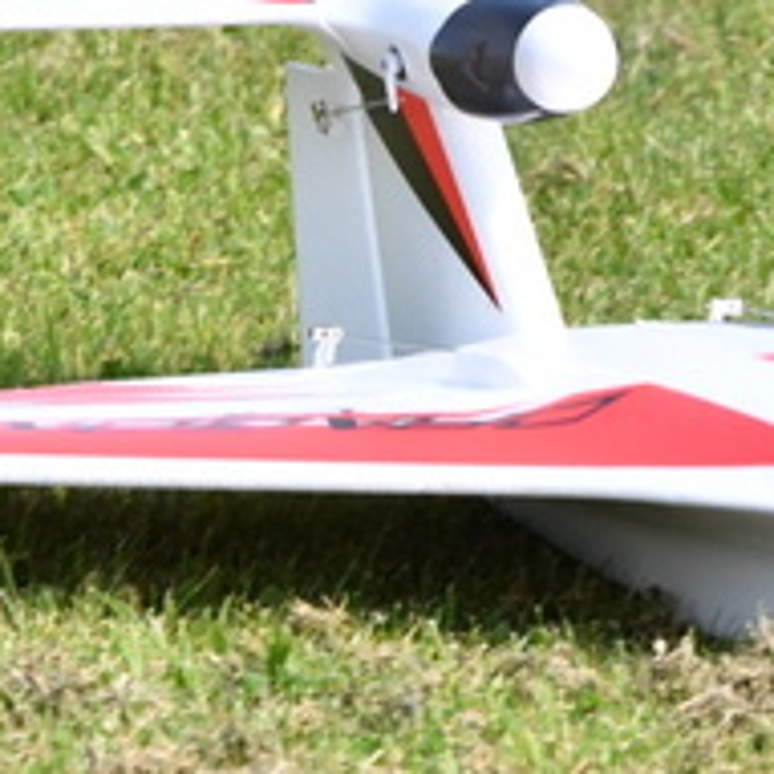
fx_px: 38780
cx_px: 596
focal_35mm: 1533
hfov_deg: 1.1
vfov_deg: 1.1
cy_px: 267
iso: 800
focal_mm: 290
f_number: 13
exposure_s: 1/640
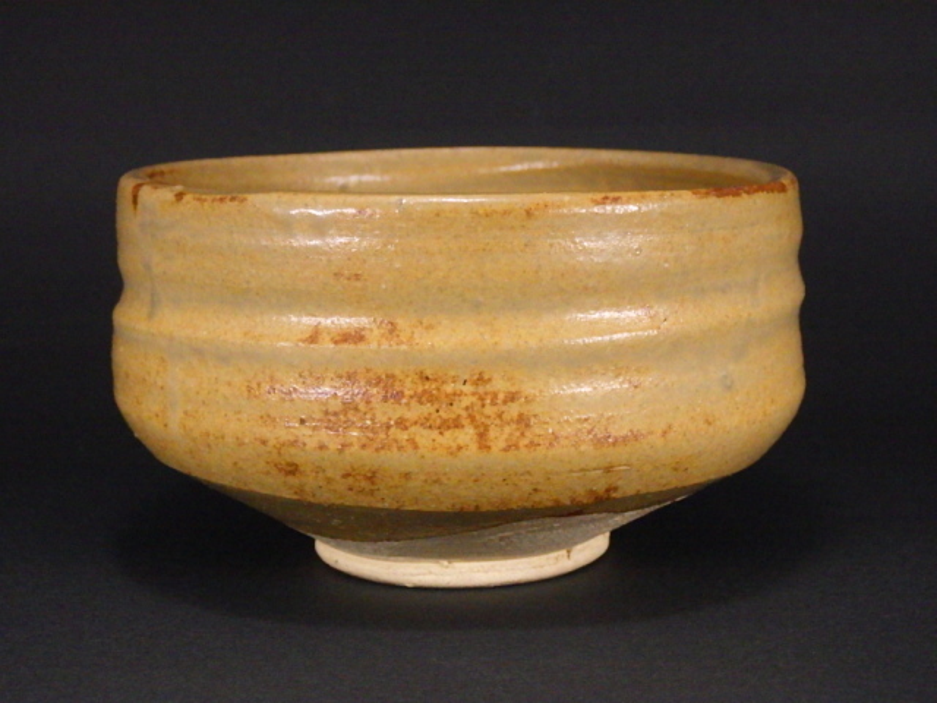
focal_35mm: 77
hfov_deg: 25.3
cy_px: 352
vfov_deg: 19.1
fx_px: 2084
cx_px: 468
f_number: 4.8
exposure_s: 1/40
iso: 400
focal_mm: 13.7
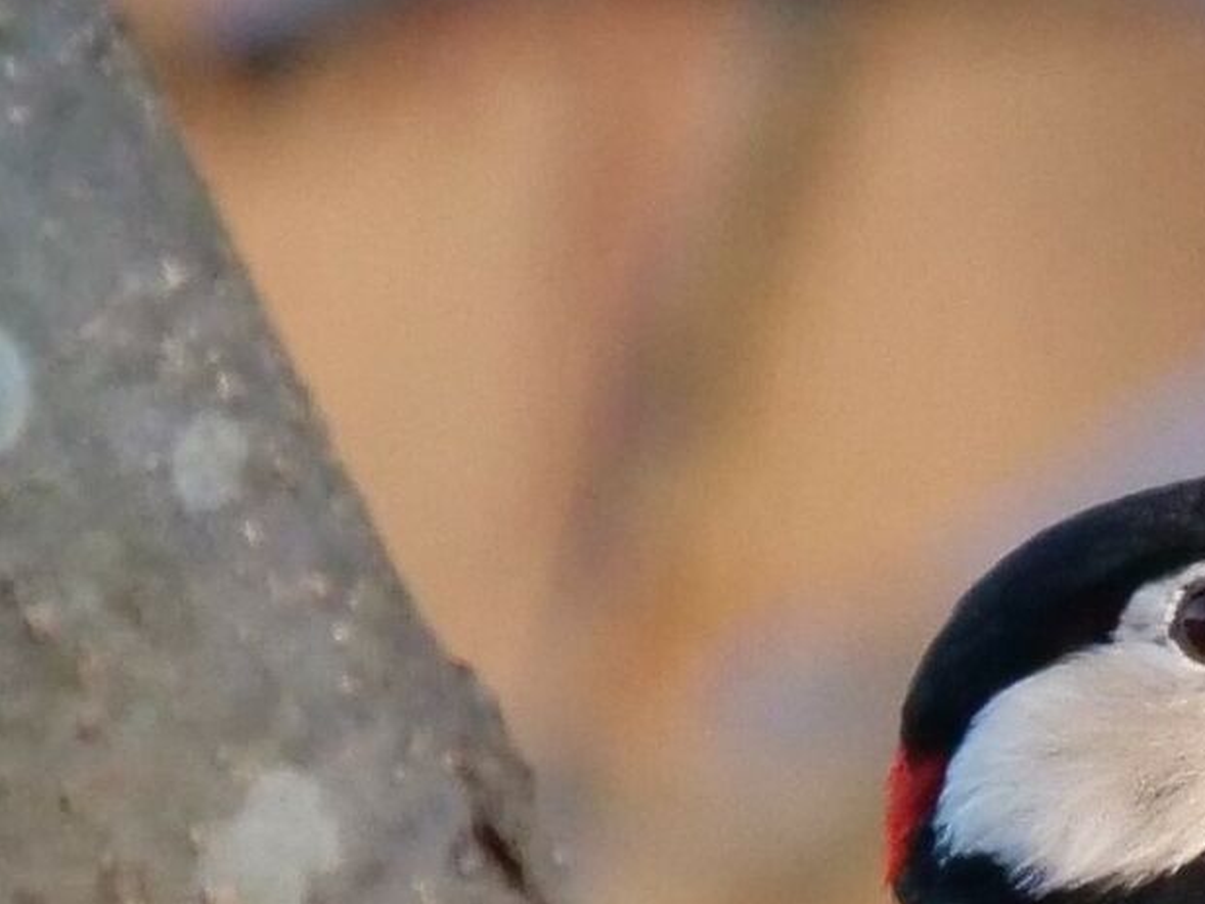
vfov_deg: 0.5
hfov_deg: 0.6
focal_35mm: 3117
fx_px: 108504
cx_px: 1751
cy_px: 1352
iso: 1600
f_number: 6.3
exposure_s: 1/320
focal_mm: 400
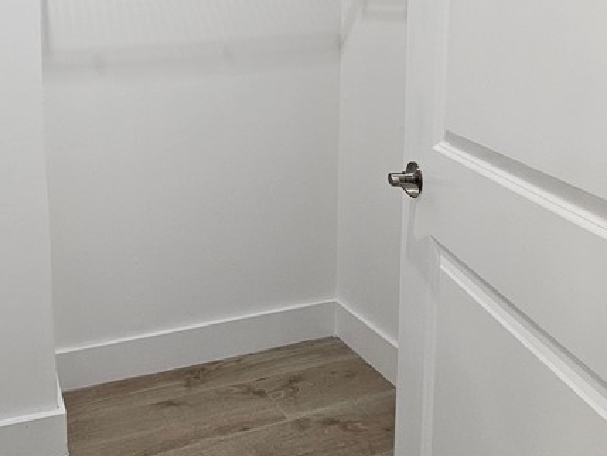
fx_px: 544
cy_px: 76
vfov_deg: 42.9
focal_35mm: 31
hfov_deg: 54.4
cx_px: 122
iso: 200
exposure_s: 1/77.4
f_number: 2.2
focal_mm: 2.2
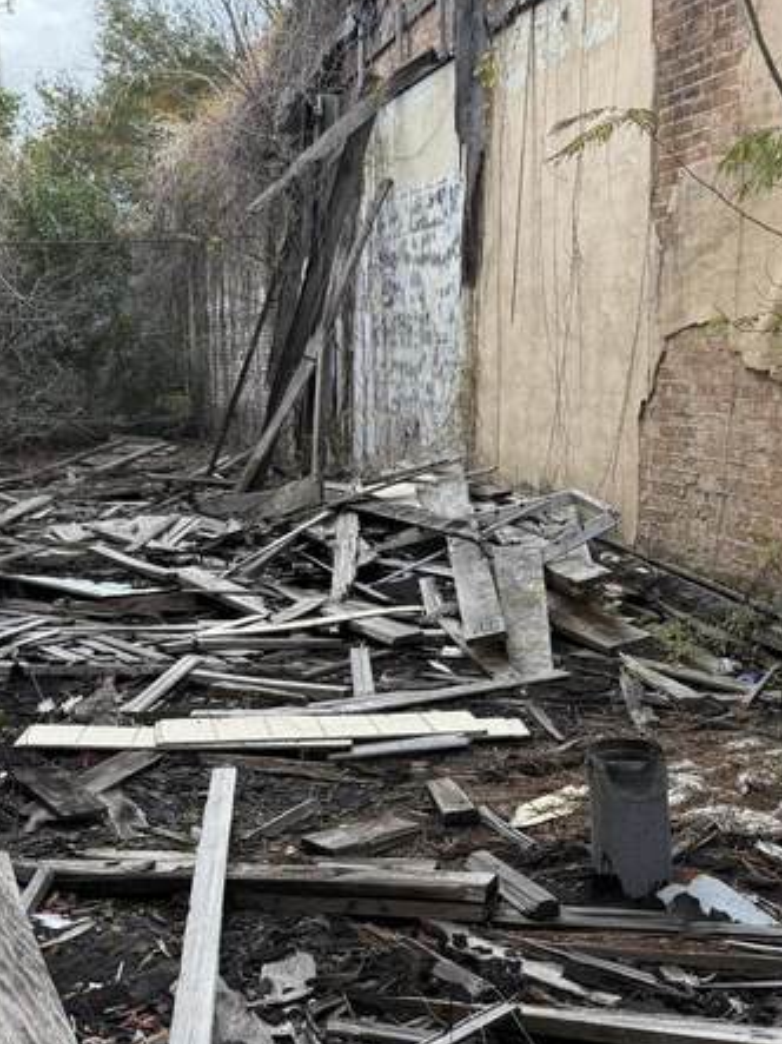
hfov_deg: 27.9
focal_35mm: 52
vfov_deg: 36.8
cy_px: 540
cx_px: 301
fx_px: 1567
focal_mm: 6.76
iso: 100
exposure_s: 1/898
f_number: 1.78
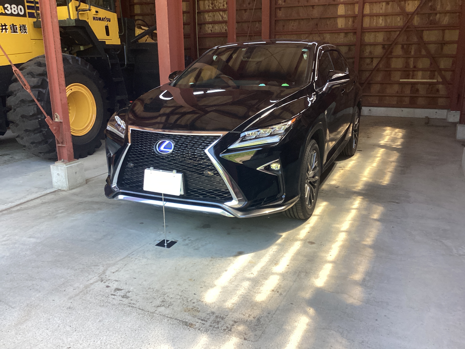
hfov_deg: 58.4
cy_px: 174
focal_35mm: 31
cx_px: 232
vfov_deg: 45.4
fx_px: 416
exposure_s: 1/120
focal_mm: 3.3
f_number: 2.4
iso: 50
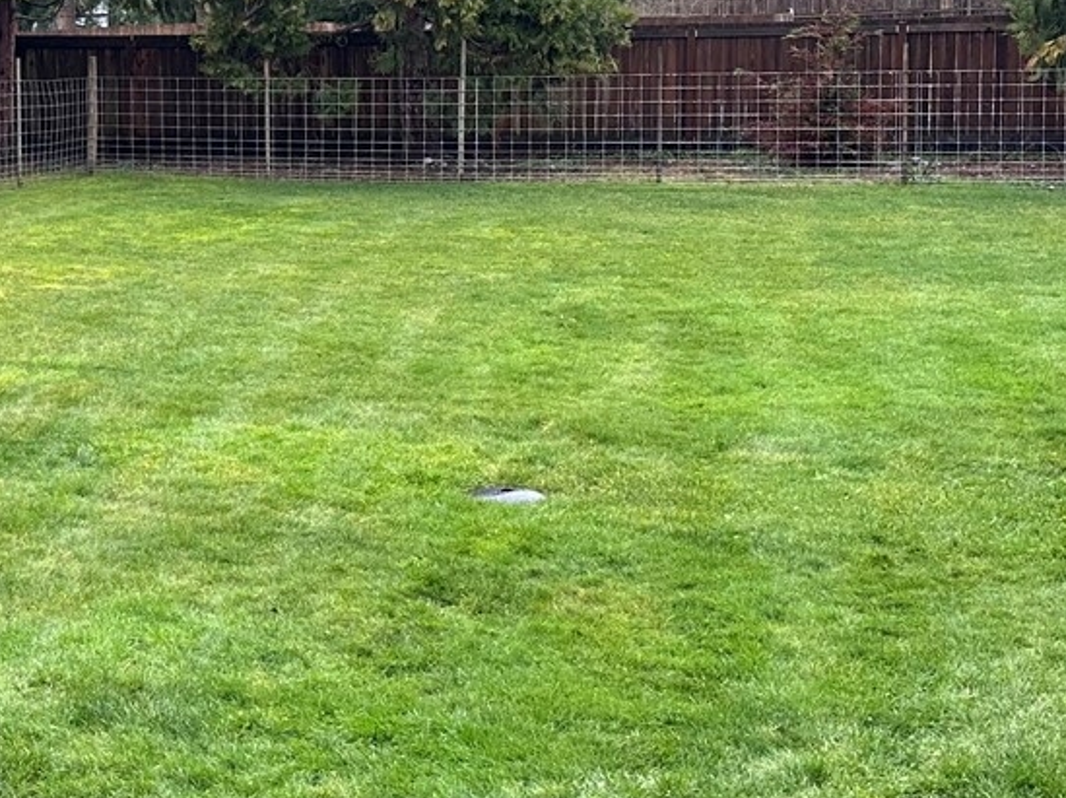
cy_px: 206
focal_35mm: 70
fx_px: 2154
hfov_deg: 26.4
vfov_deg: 20.8
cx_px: 19
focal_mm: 6.86
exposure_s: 1/421
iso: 80
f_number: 1.78
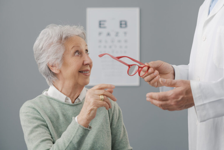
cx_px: 112
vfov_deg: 16.1
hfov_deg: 23.9
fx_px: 529
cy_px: 75
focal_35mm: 85
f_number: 4
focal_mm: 85
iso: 100
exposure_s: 1/125
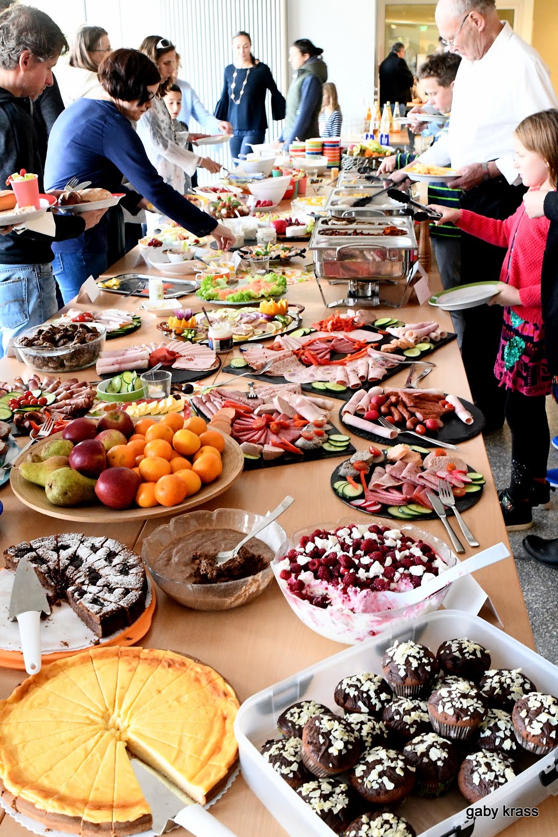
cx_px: 279
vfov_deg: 53.1
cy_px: 418
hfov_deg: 36.9
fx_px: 837
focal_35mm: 36
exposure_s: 1/40
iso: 7200
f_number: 8
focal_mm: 24
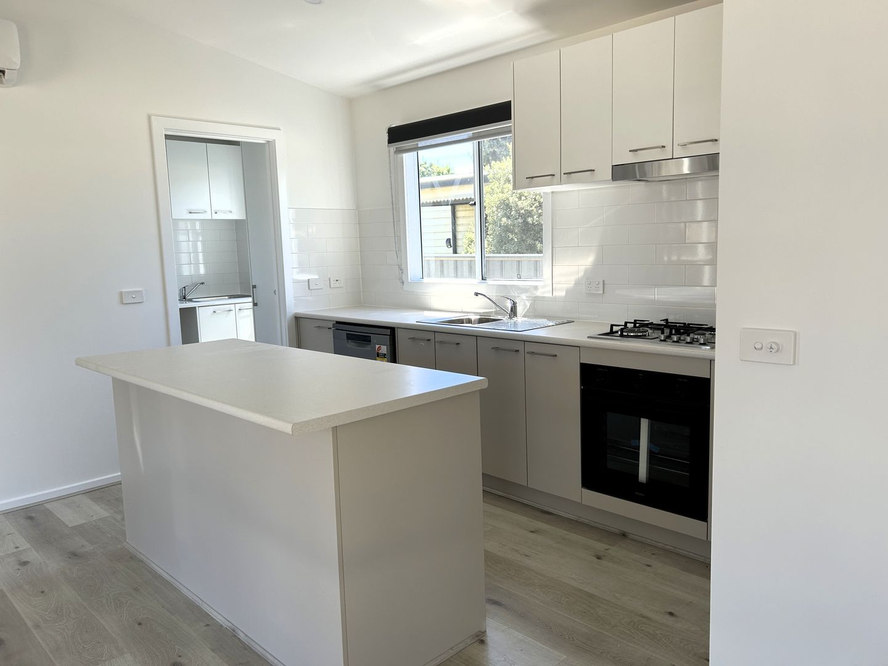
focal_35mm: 26
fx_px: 667
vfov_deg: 53.1
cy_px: 333
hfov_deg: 67.3
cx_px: 444
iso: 50
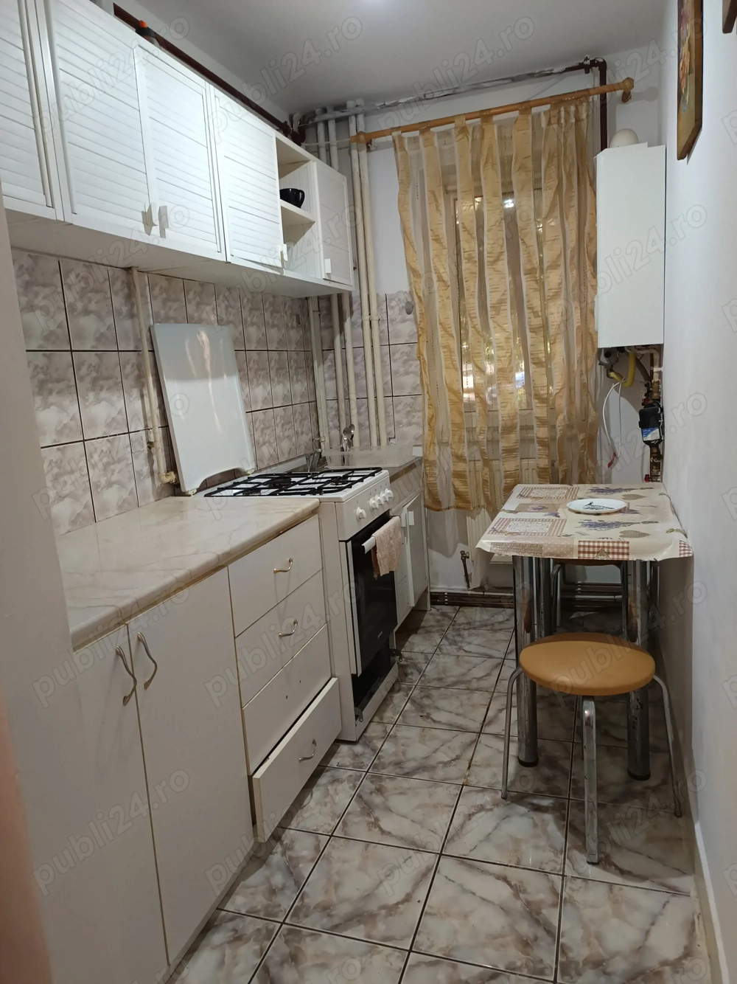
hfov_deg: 56.8
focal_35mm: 24
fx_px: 682
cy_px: 492
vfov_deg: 71.6
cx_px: 368
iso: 1223
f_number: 1.7
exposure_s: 1/50
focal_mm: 5.31
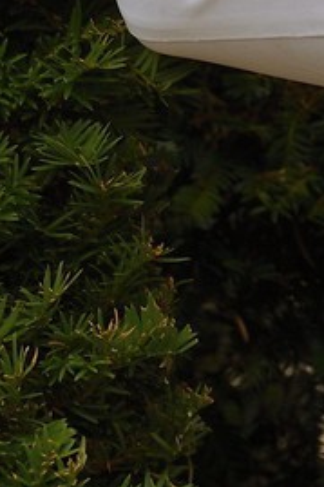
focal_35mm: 369
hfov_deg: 3.6
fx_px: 4988
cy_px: -639
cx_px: 904
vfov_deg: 5.4
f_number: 8
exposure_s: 1/250
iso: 400
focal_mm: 62
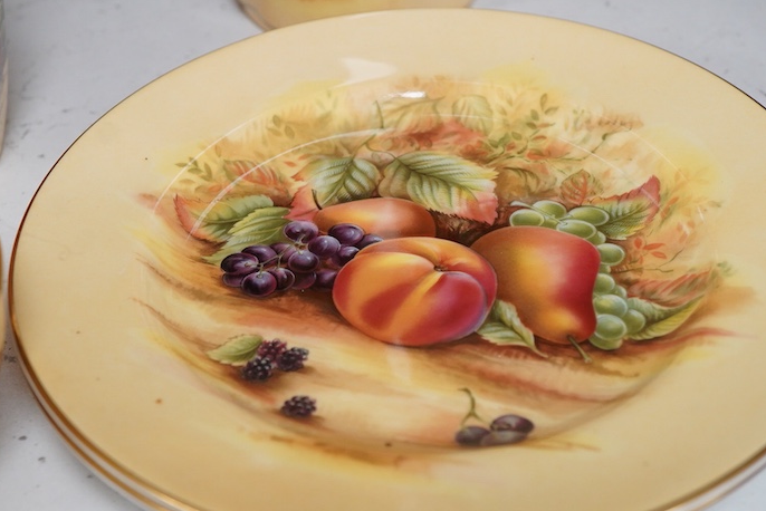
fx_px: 1256
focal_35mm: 59
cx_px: 354
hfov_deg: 33.9
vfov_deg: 23.0
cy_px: 239
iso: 1250
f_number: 9
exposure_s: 1/125
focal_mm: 30
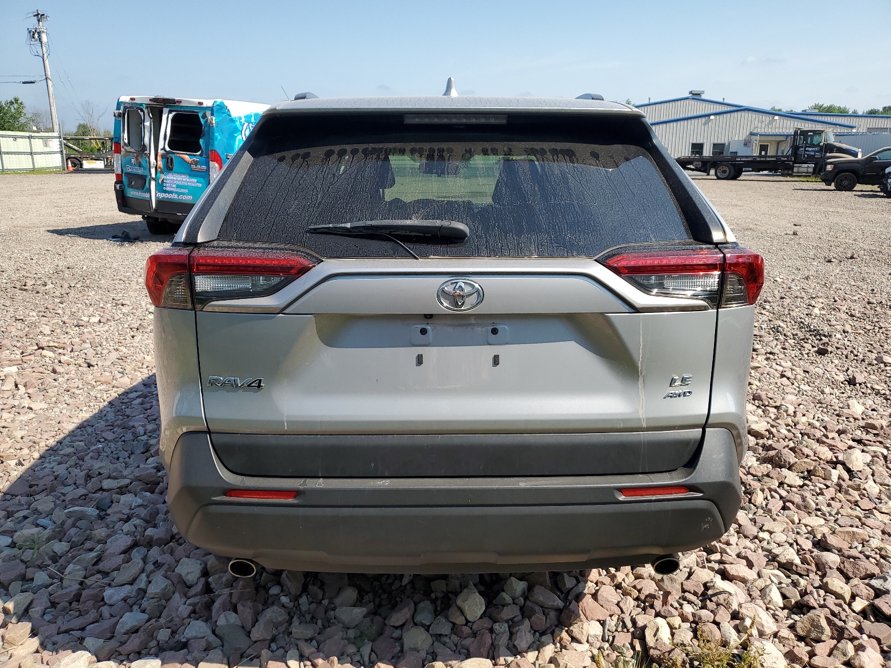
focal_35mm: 26
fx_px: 669
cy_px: 334
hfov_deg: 67.3
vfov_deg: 53.1
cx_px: 446
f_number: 1.5
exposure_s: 1/2500
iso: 50
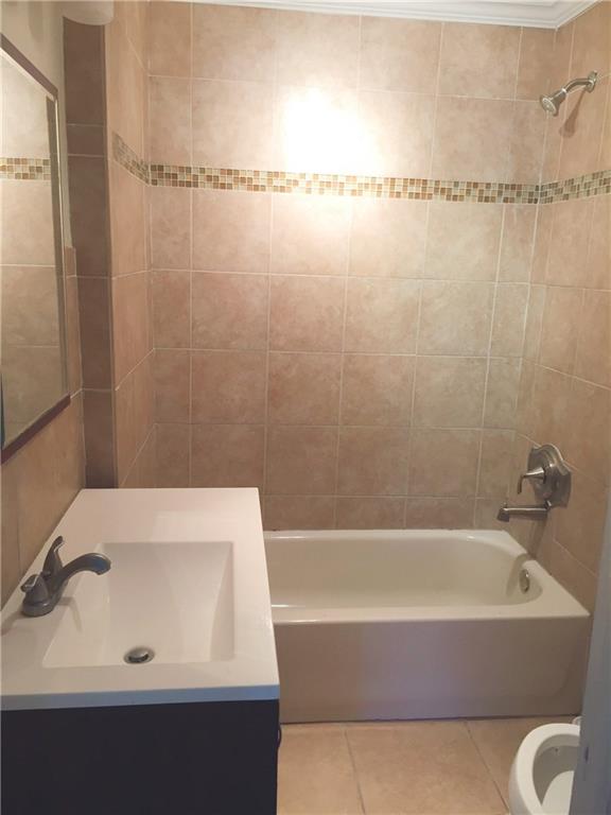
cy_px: 408
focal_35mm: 29
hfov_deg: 48.2
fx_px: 682
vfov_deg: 61.7
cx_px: 306
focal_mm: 4.15
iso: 64
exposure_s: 1/30
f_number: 2.2
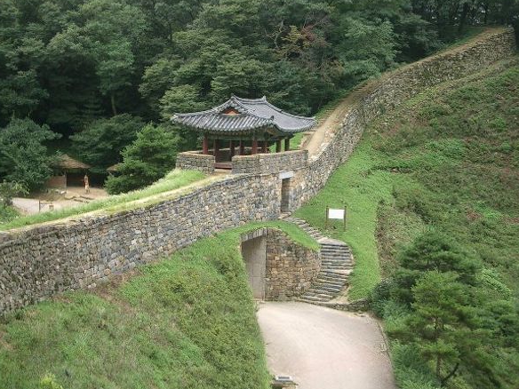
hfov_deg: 28.2
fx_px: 1035
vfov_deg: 21.3
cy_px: 192
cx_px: 258
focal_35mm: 69
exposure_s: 1/320
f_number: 3.5
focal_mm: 10.2
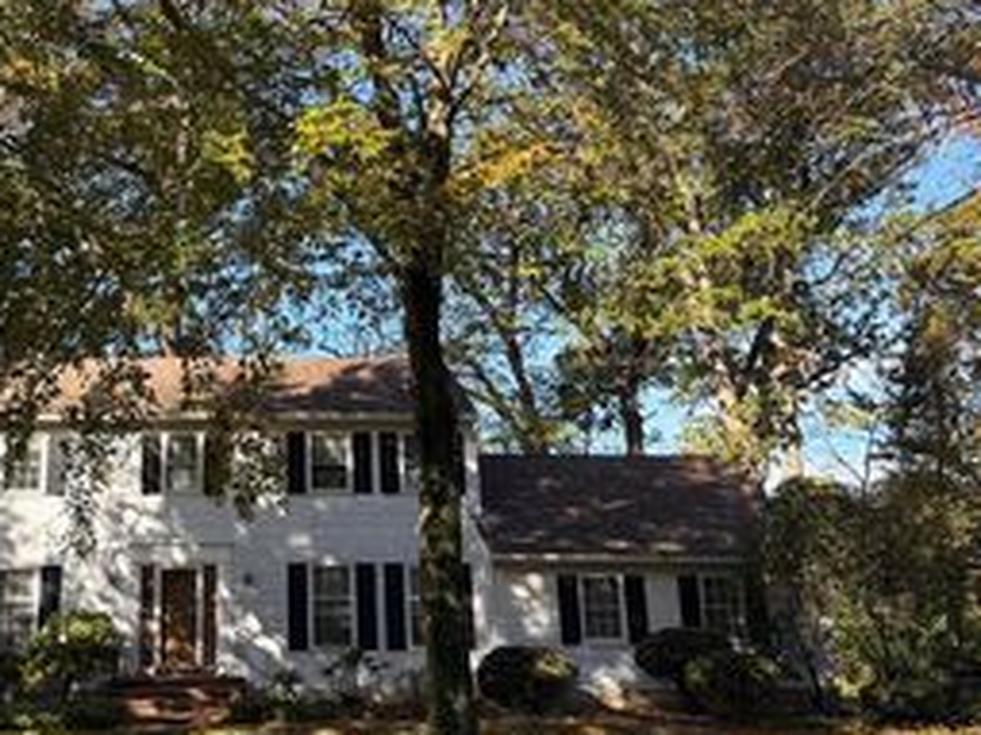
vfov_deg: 30.4
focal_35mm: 47
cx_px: 273
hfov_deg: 39.6
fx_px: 1331
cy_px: 198
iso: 100
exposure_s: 1/1139
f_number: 1.78
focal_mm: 6.76
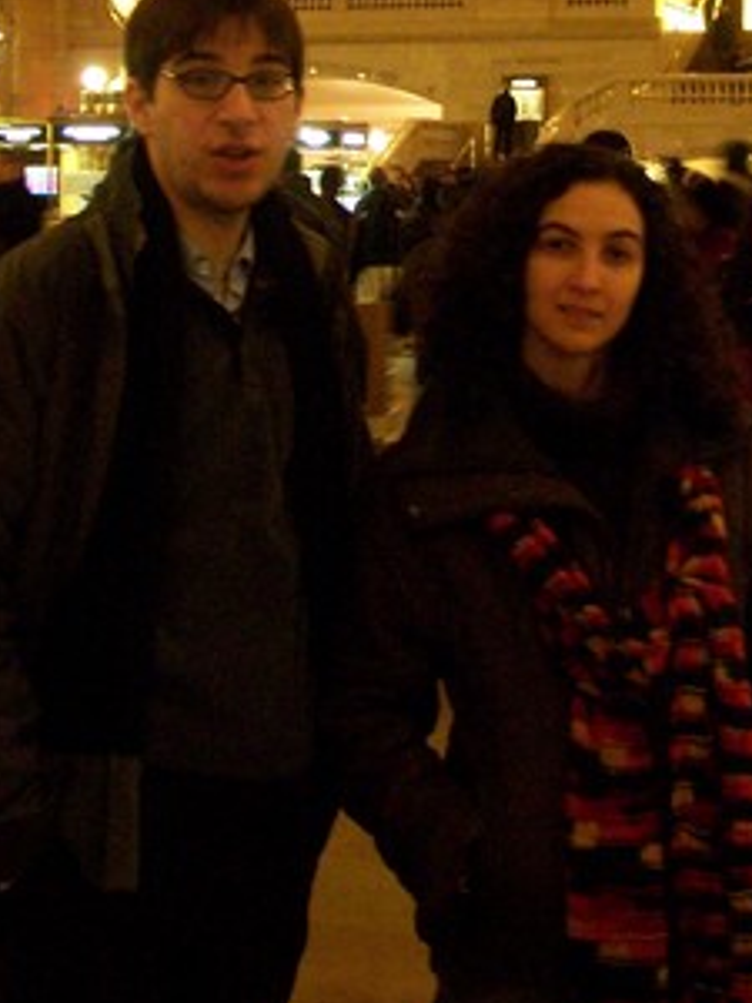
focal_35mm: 76
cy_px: 77
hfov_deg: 19.4
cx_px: 404
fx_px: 2201
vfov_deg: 24.8
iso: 400
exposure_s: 1/5
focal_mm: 6.3
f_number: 2.8
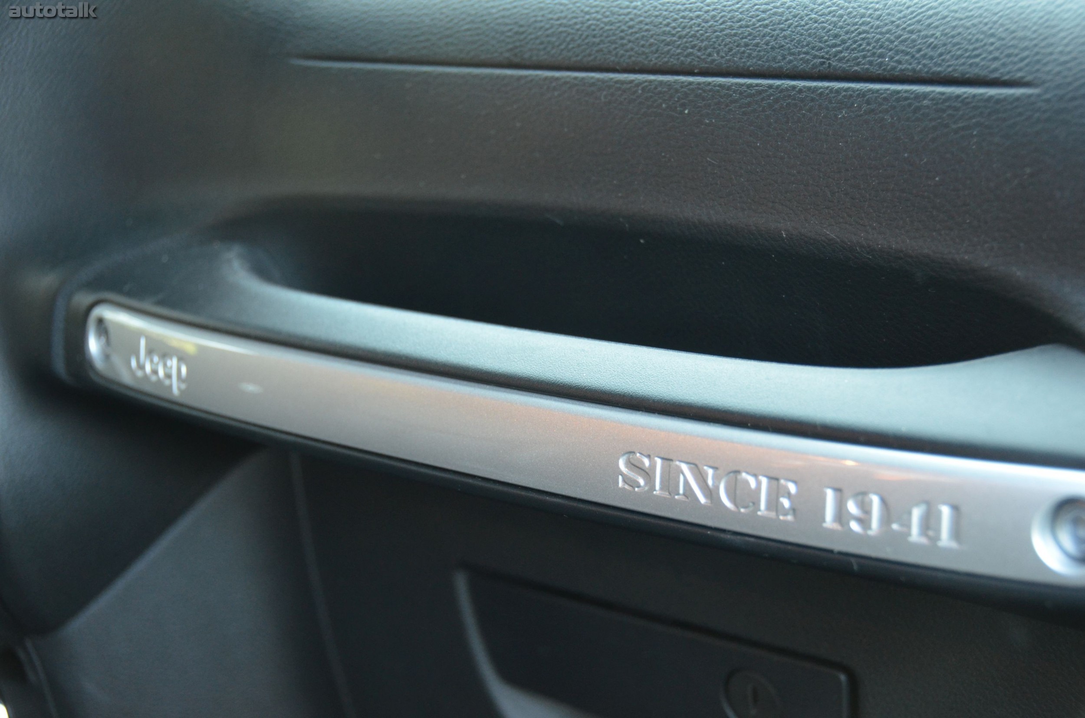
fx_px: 2166
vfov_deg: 18.8
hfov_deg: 28.1
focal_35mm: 72
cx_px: 542
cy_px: 359
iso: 1600
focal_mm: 48
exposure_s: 1/60
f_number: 4.5
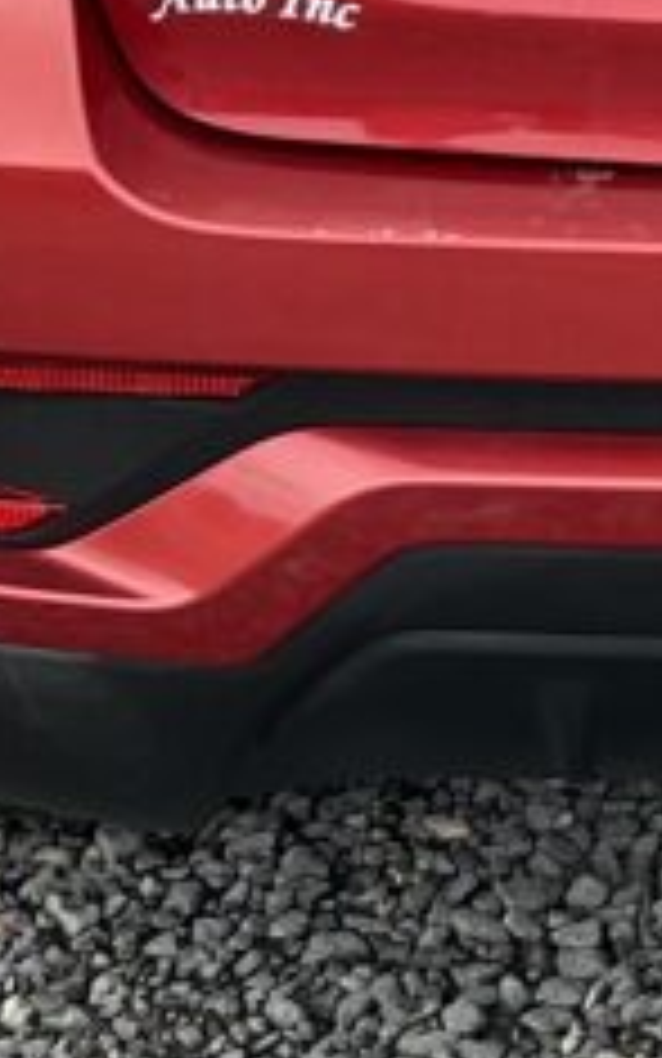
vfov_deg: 15.5
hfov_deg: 9.3
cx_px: 1193
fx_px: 3866
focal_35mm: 134
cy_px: 216
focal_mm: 3
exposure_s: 1/297
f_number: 1.8
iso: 16
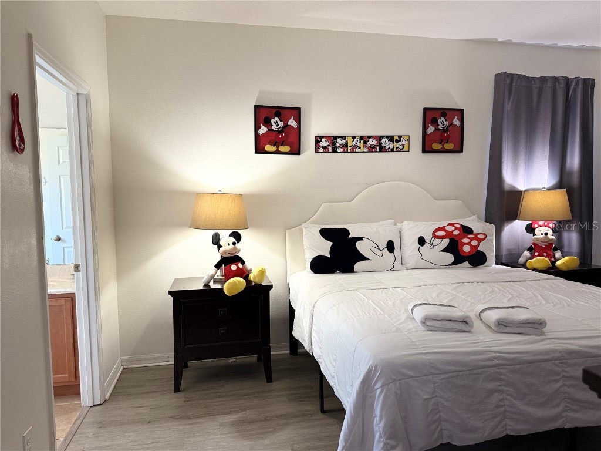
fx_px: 417
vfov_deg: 56.8
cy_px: 226
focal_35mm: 24
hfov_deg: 71.6
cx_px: 300
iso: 200
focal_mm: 6.76
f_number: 1.78
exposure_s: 1/60
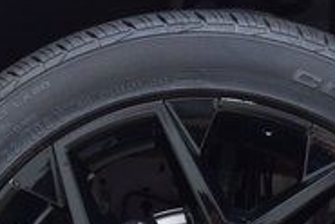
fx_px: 1640
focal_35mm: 176
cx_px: 210
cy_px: 348
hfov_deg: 11.7
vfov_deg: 7.7
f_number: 3.2
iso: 1600
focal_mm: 34
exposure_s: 1/60
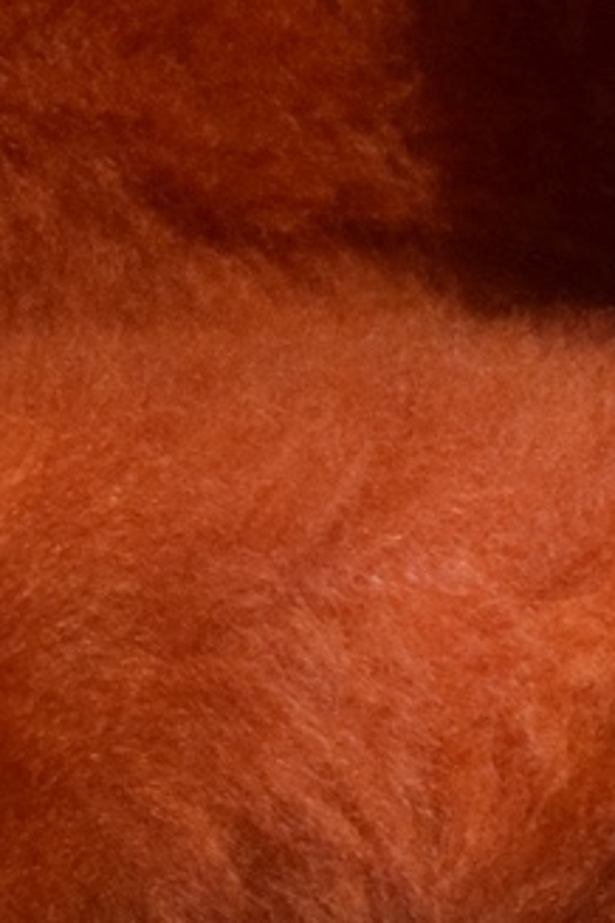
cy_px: 1233
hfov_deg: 3.6
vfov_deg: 5.4
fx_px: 9693
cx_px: 1097
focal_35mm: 378
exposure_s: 1/60
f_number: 5.6
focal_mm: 55
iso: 3600
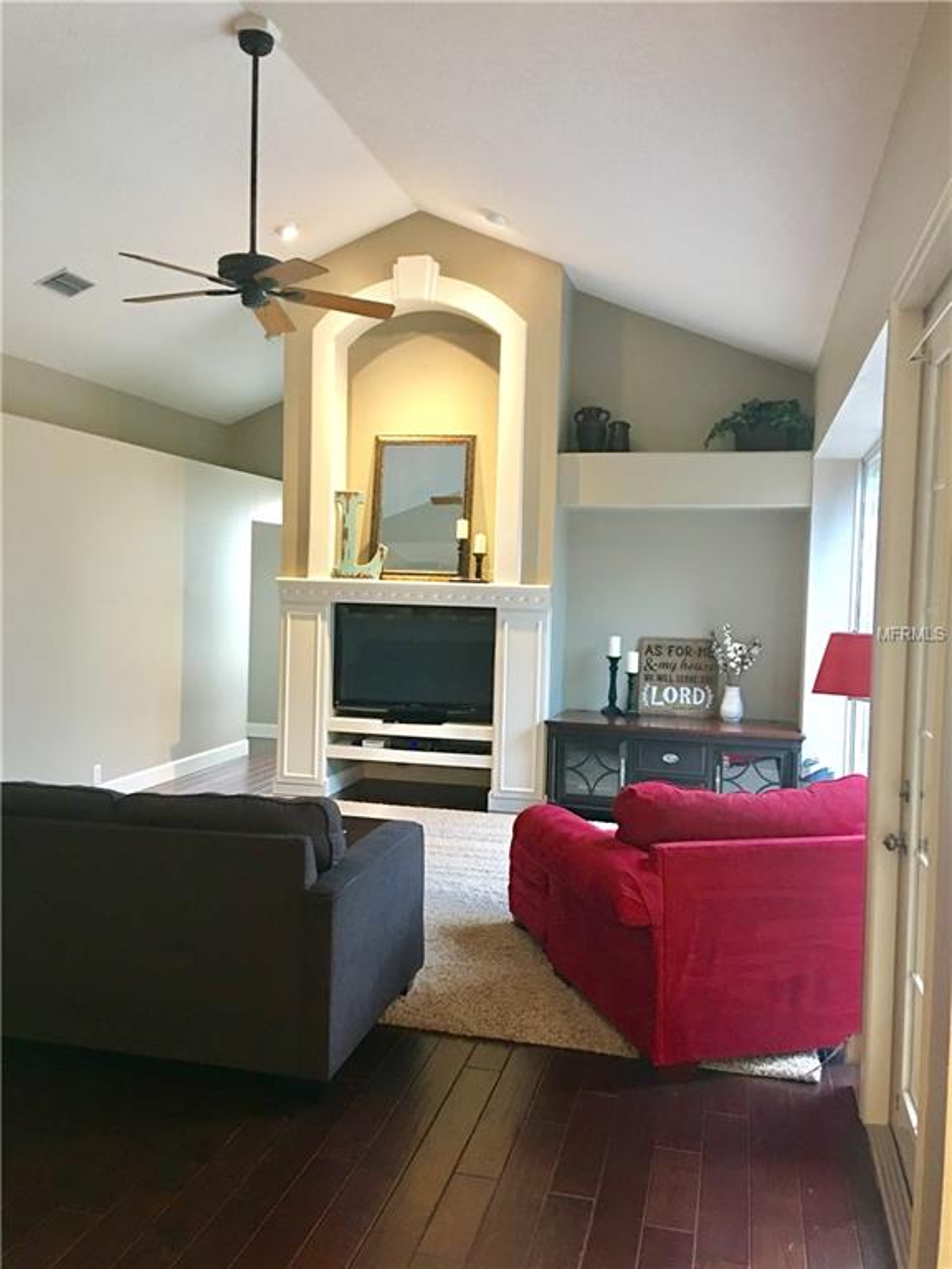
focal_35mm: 29
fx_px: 1063
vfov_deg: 61.7
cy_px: 634
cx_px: 476
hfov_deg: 48.2
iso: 100
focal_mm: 4.15
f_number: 2.2
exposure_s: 1/15
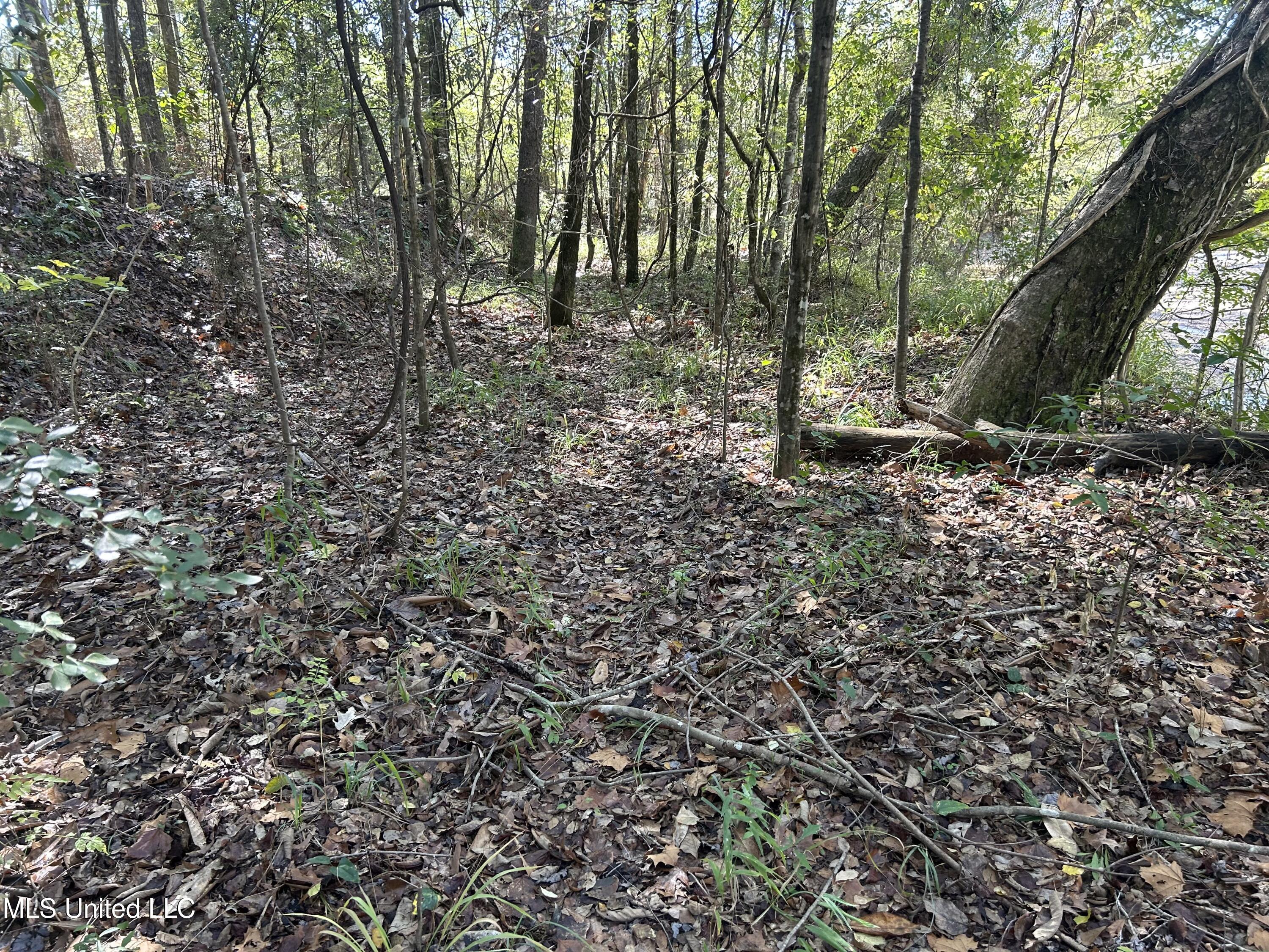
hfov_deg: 67.3
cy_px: 476
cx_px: 634
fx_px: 953
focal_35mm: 26
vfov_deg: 53.1
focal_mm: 5.7
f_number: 1.5
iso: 100
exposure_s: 1/121
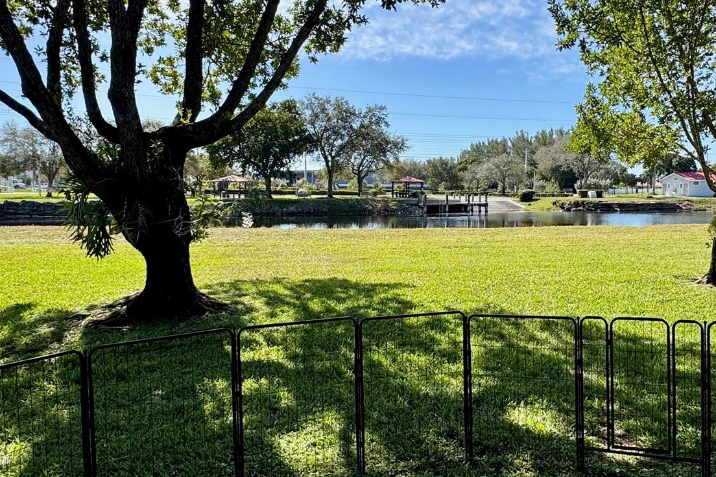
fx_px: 537
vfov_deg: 47.9
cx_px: 433
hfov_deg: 66.7
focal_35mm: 27
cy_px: 222
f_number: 2.2
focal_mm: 2.22
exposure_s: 1/1217
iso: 50
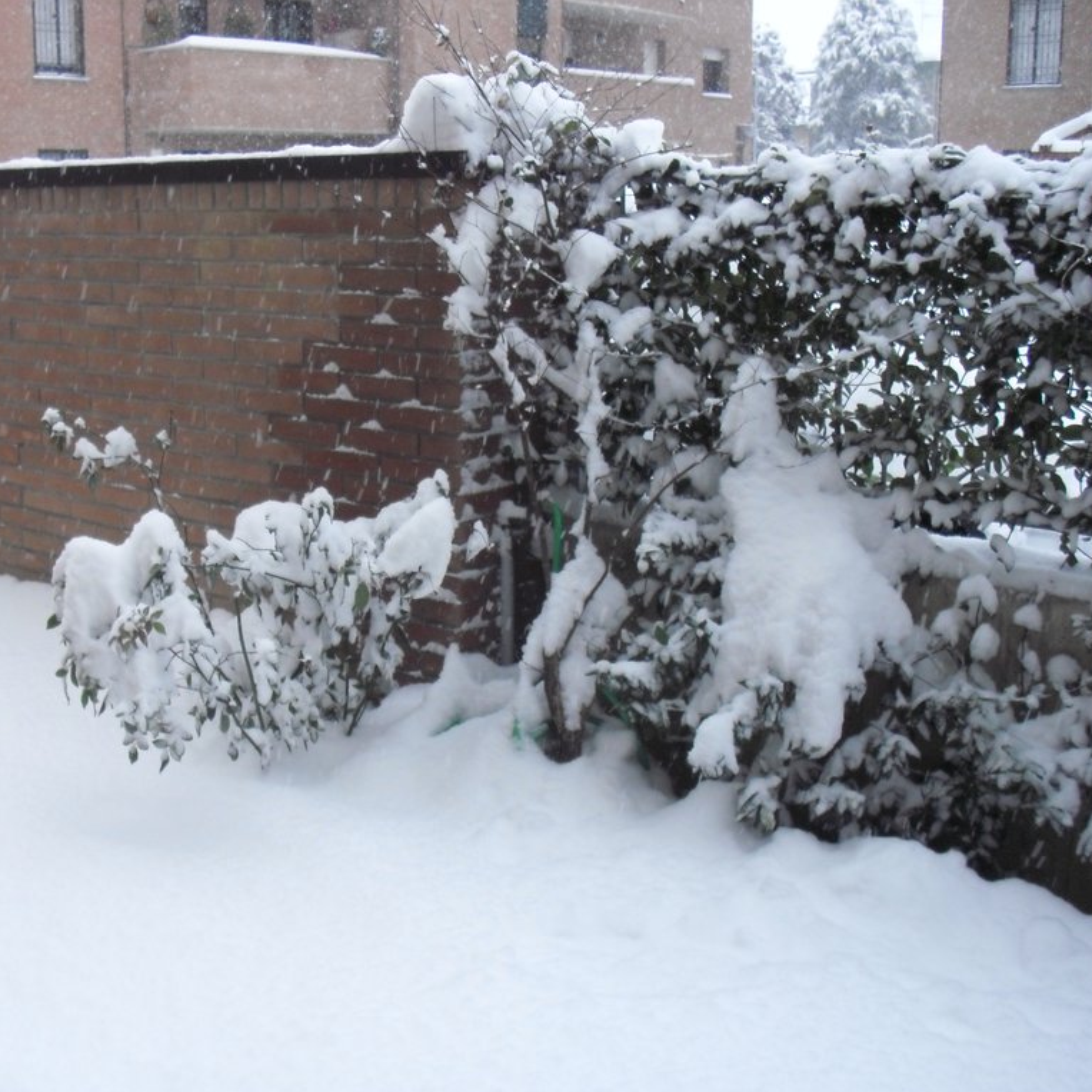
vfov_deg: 37.6
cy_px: 547
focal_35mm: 45
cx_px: 376
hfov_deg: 37.2
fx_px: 1606
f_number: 2.8
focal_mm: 6.2
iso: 200
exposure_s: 1/80
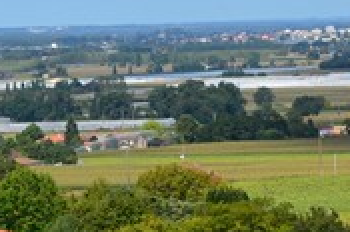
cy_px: 229
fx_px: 3329
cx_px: 8
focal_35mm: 343
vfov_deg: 4.0
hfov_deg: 6.0
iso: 100
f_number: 11
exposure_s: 1/160
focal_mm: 80
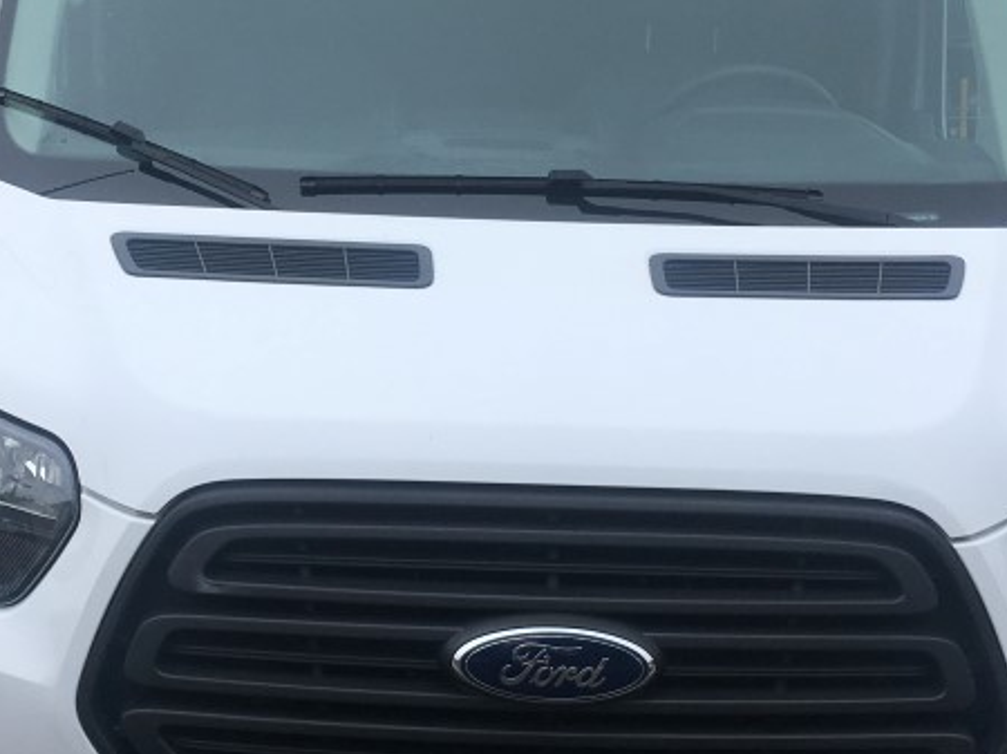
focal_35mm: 66
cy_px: 412
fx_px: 1919
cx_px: 412
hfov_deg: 29.3
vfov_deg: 22.2
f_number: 2.2
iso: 25
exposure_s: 1/1374
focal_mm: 4.15
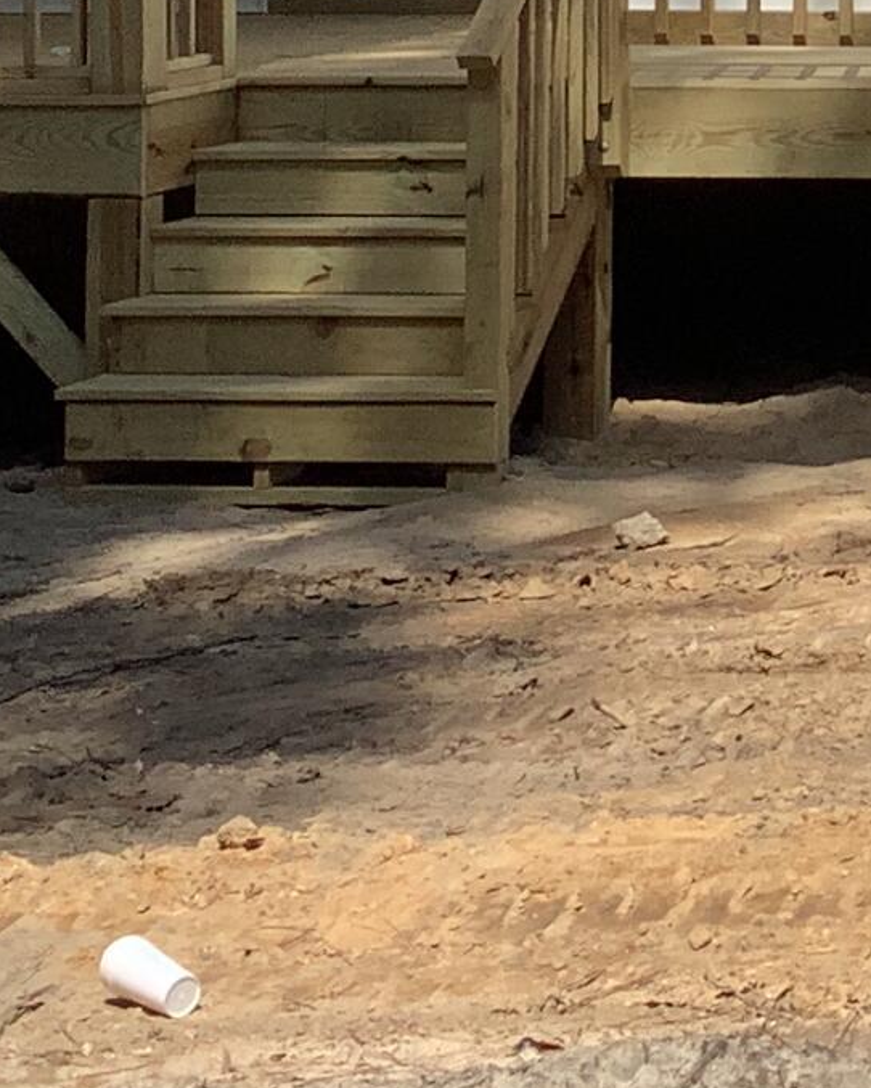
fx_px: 4316
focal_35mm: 134
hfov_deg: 11.1
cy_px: -349
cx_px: 1290
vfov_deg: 13.8
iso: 25
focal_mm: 3.3
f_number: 2.4
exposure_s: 1/1852
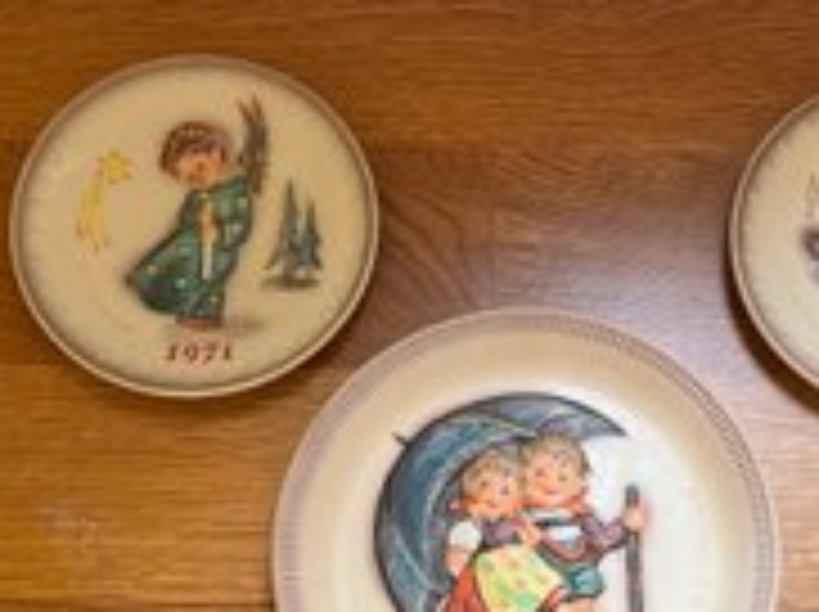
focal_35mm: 49
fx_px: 1158
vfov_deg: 28.4
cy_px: 556
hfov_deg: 38.5
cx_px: 551
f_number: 1.5
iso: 80
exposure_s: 1/121
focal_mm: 5.7
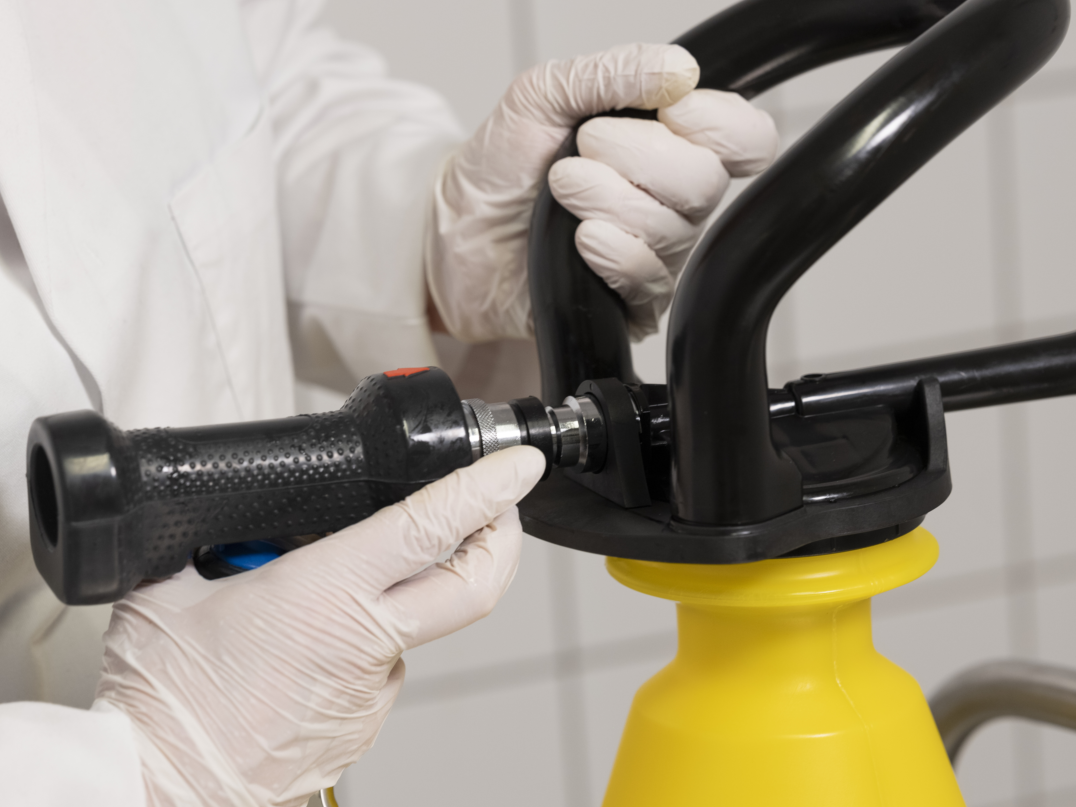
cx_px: 434
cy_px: 438
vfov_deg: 12.8
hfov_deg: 17.0
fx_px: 3606
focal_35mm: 116
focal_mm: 110
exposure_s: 1/125
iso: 640
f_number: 4
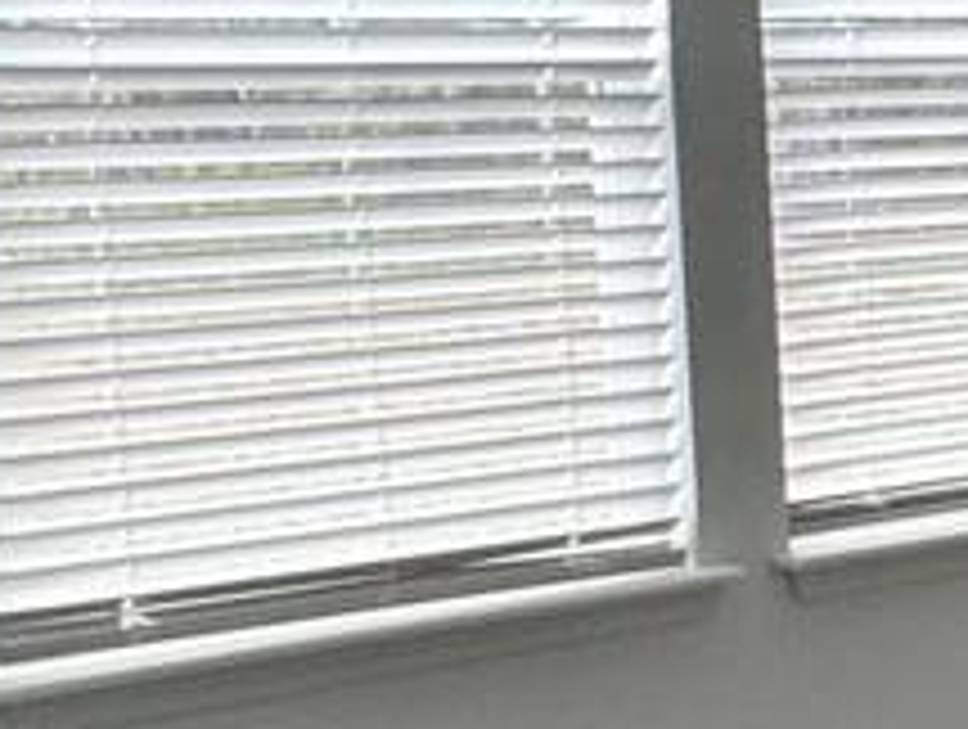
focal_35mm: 104
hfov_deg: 15.4
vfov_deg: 14.3
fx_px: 2913
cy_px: 333
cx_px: 1891
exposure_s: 1/99
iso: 80
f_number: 2.2
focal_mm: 2.22
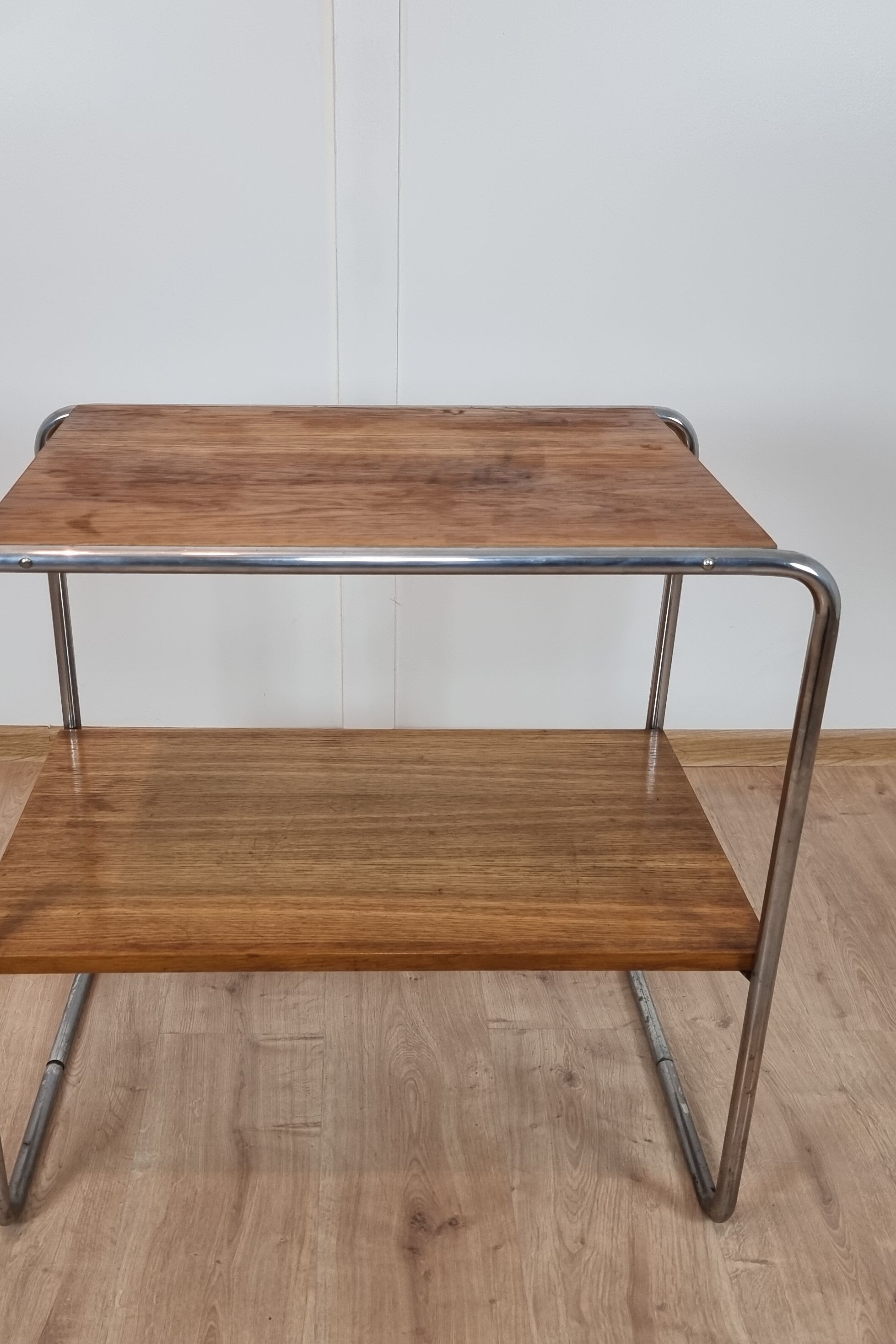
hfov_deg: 38.7
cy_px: 672
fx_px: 1269
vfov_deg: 55.8
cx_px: 351
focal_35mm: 34
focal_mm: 6.7
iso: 200
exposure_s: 1/100
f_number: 1.8
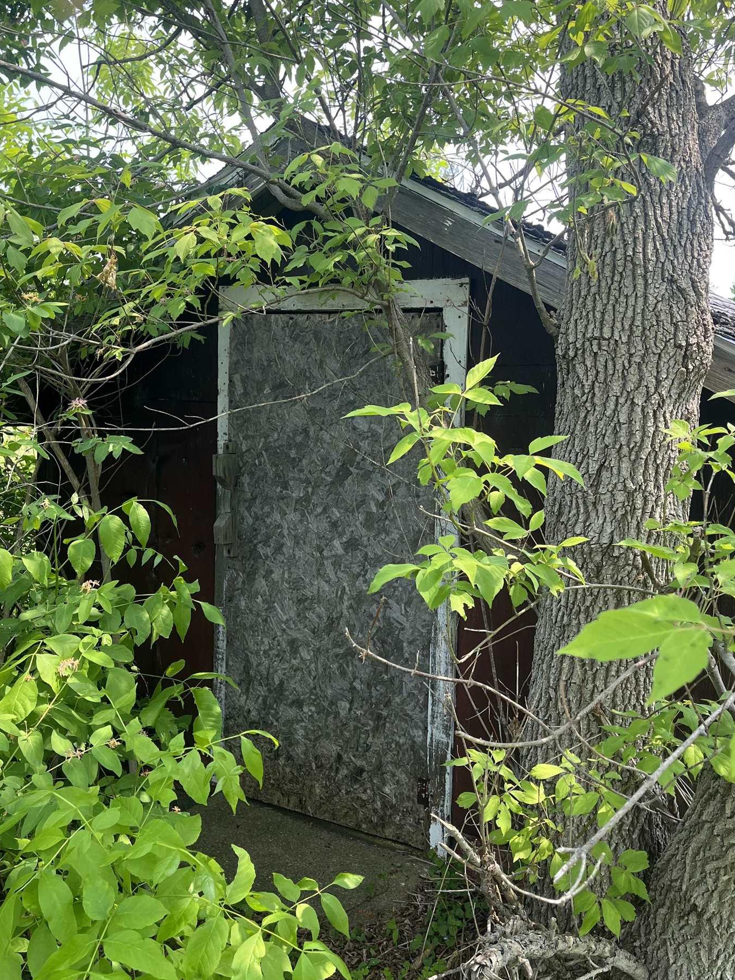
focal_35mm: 33
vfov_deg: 55.3
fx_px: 934
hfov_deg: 42.9
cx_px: 339
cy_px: 466
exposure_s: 1/440
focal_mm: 5.1
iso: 50
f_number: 1.6
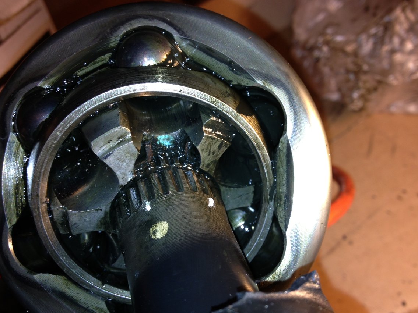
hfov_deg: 50.1
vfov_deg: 38.6
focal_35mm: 37
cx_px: 215
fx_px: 447
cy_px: 165
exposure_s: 1/47
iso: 50
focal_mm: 4.28
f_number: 2.4
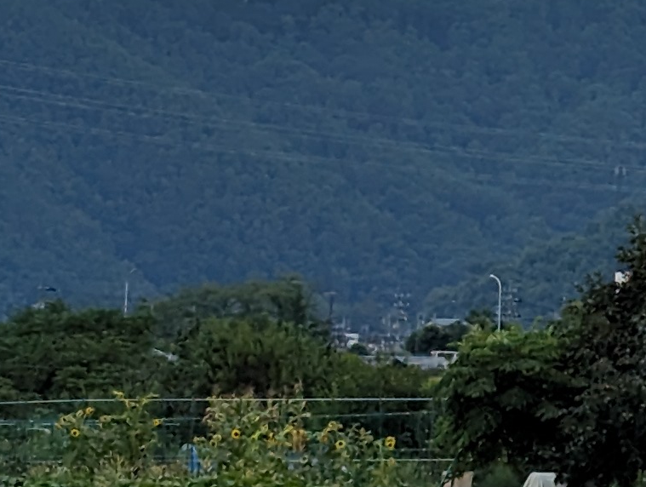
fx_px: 4823
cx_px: 1090
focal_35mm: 258
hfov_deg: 7.5
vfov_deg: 5.7
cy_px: -474
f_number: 1.85
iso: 45
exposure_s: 1/1266
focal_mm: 6.81
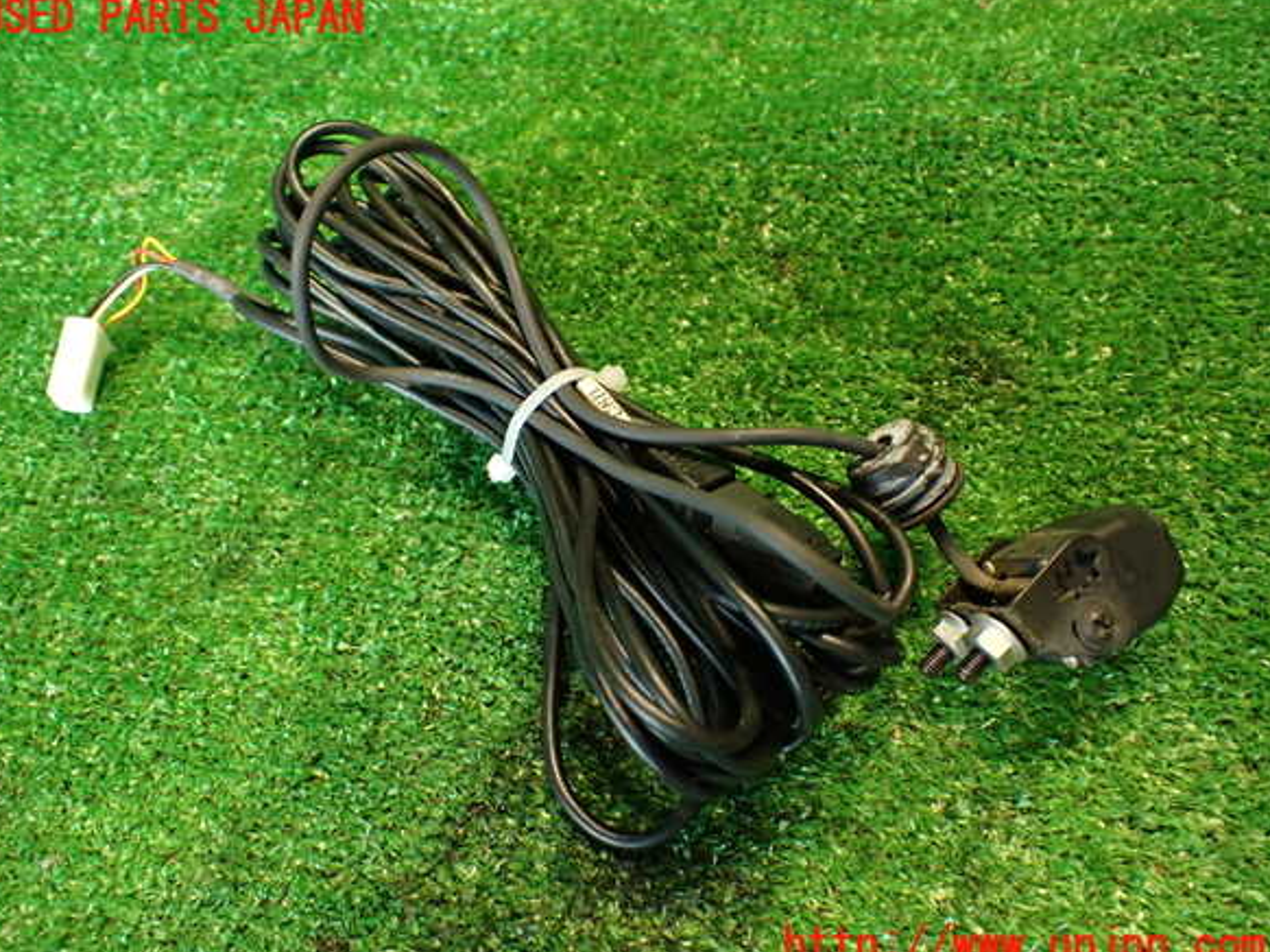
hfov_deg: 55.4
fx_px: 1210
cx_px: 622
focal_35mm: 33
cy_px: 483
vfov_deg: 42.9
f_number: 2.4
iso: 500
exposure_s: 1/30
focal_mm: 5.79
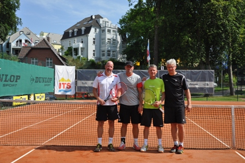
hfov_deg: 49.6
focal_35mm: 39
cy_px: 82
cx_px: 122
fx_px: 265
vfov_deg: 34.2
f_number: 6.3
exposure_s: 1/1600
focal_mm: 26
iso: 400
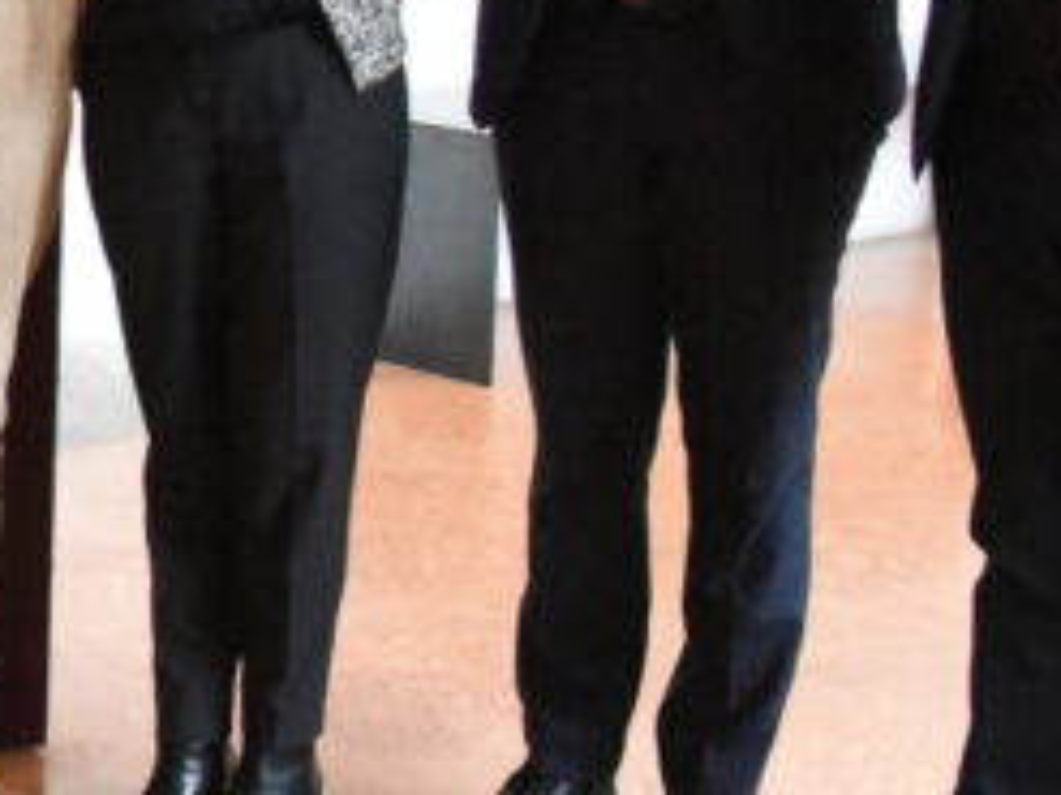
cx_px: -683
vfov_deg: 12.9
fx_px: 3431
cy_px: -97
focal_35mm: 112
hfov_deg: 15.7
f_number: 4
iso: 12800
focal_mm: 24
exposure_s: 1/400
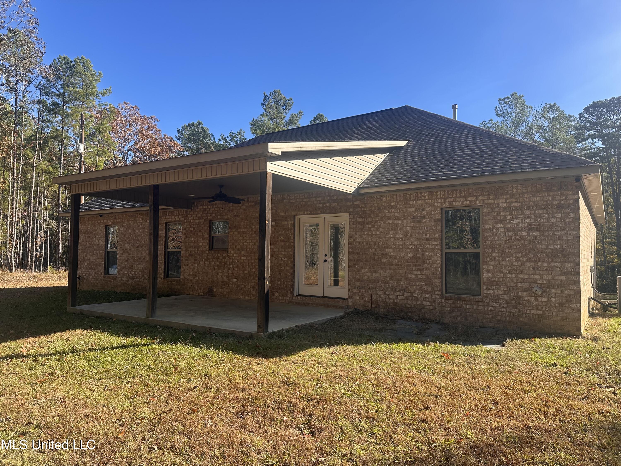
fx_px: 431
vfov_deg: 56.8
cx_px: 310
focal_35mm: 24
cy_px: 233
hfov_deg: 71.6
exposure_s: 1/1751
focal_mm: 6.86
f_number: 1.78
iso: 80
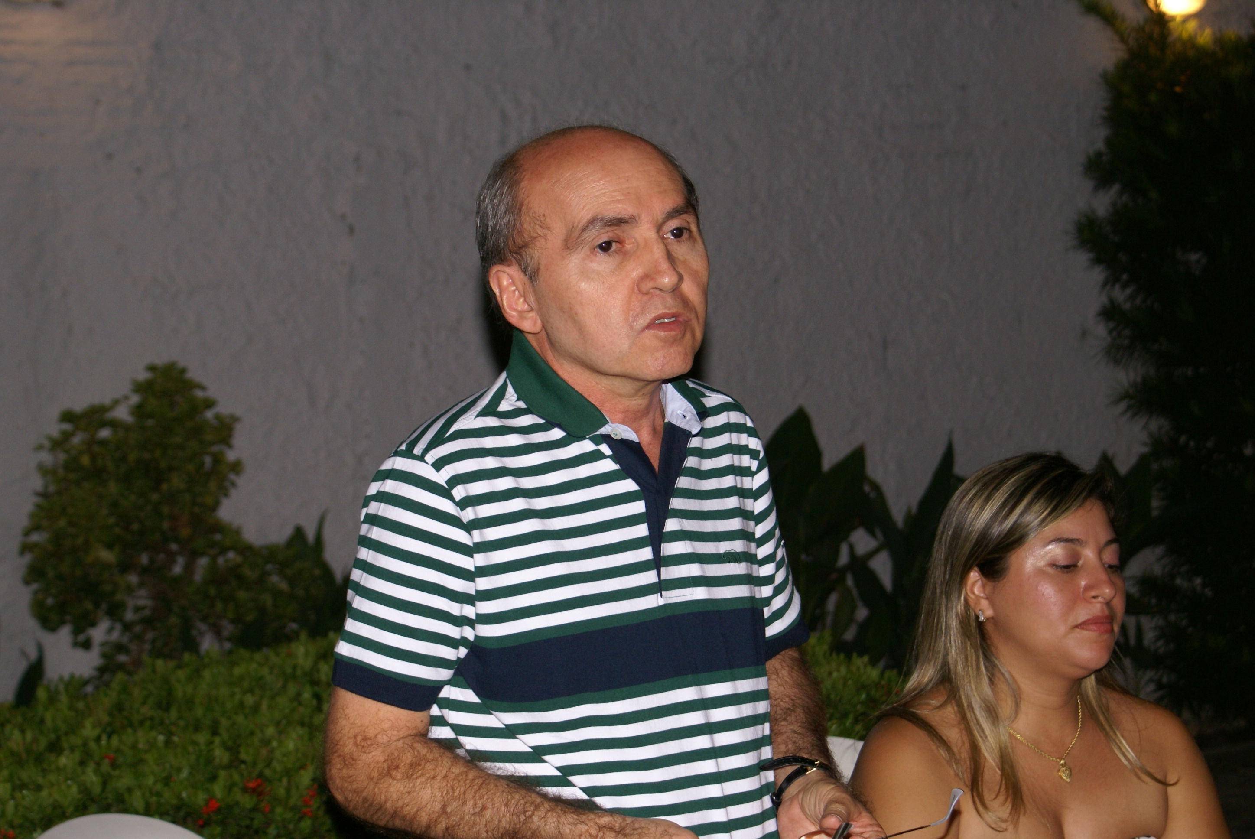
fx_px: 2617
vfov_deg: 18.2
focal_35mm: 75
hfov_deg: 27.0
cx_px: 628
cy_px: 420
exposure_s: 1/80
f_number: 5.6
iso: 400
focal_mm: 50
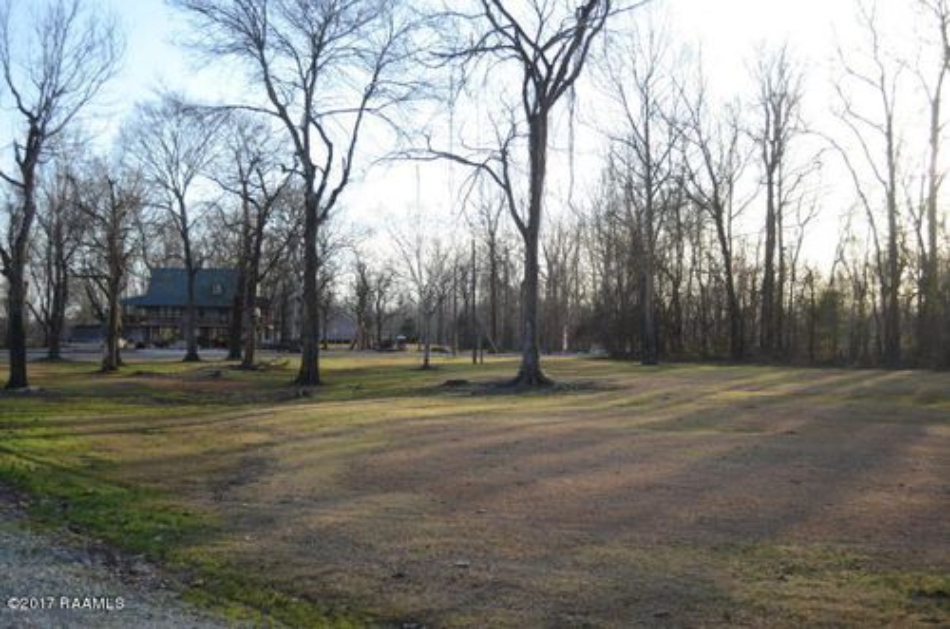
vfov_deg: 34.1
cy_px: 314
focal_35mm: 39
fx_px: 1027
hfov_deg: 49.6
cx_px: 475
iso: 500
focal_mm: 26
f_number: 4.5
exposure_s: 1/1000
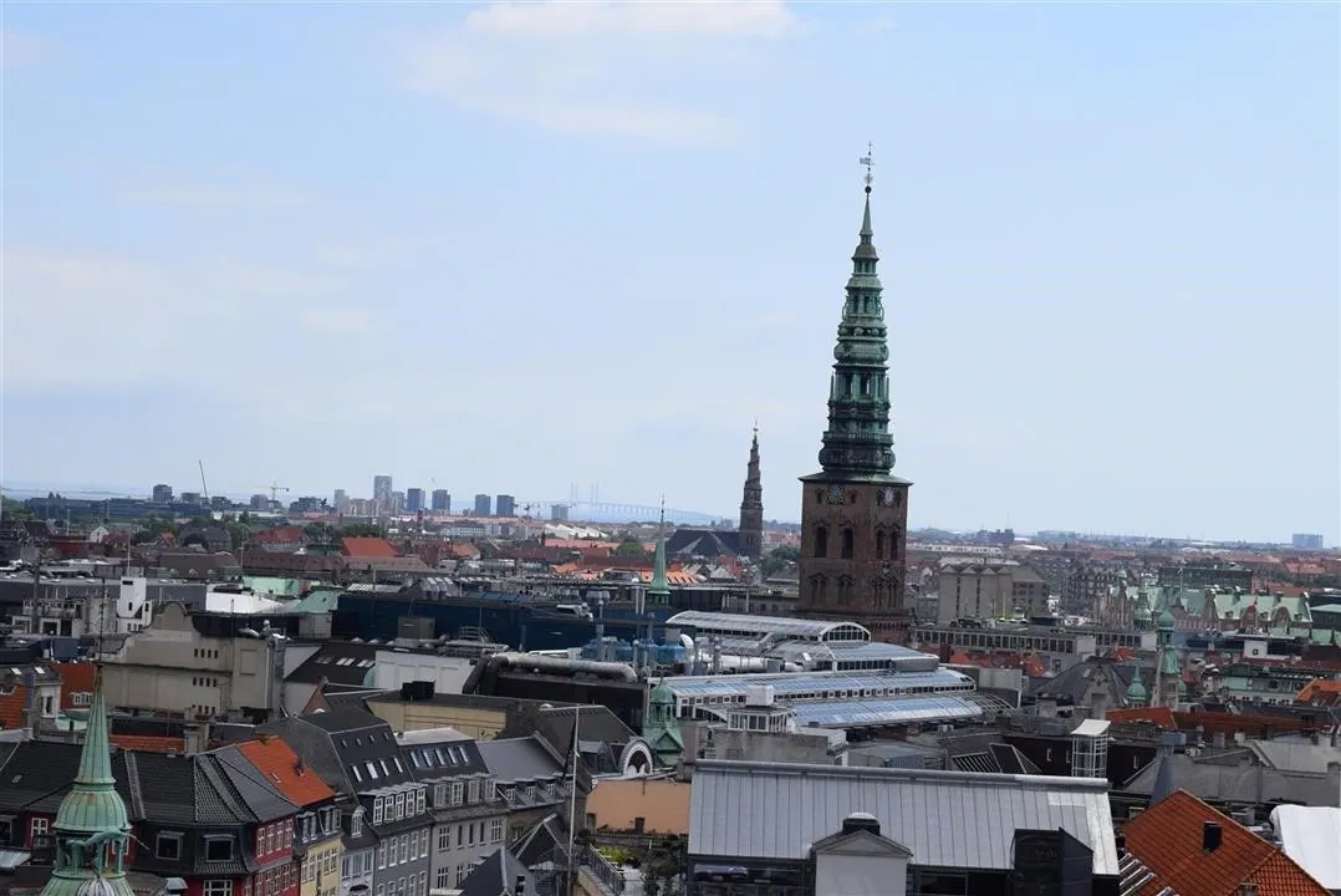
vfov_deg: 16.6
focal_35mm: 82
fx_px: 3075
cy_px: 448
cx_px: 670
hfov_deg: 24.6
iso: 200
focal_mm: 55
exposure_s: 1/500
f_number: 11
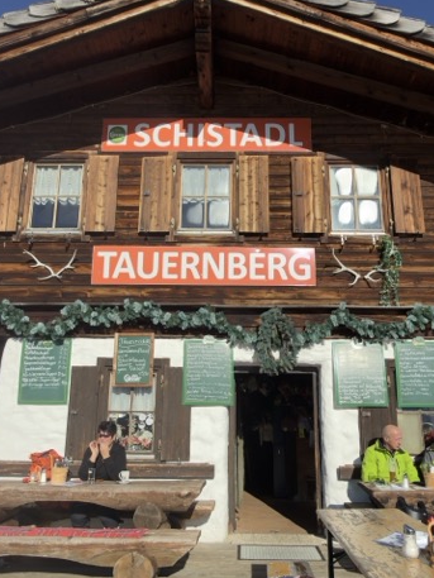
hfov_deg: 49.8
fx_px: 468
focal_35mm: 28
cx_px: 225
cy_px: 316
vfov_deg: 63.3
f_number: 2.2
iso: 20
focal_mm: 2.22
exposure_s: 1/1170
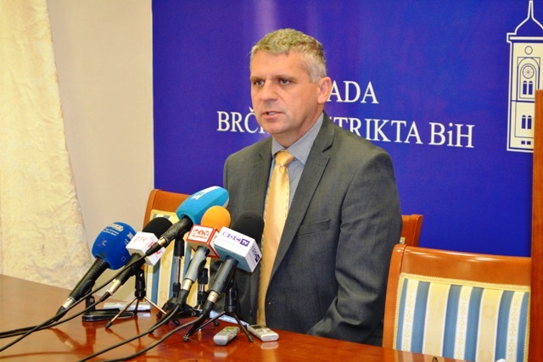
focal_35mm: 82
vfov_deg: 16.6
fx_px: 1245
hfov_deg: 24.6
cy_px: 181
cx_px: 272
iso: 1800
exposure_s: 1/60
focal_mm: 55
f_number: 5.6
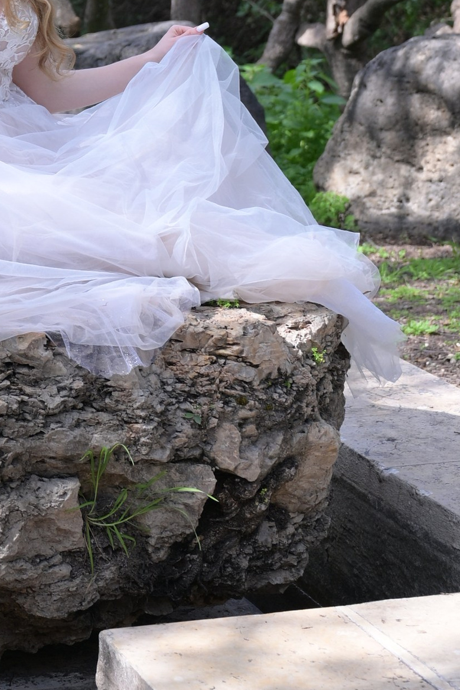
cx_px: -74
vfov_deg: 15.5
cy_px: -87
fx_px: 2454
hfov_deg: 10.5
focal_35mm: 128
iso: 125
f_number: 3.5
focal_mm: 39
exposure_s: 1/400
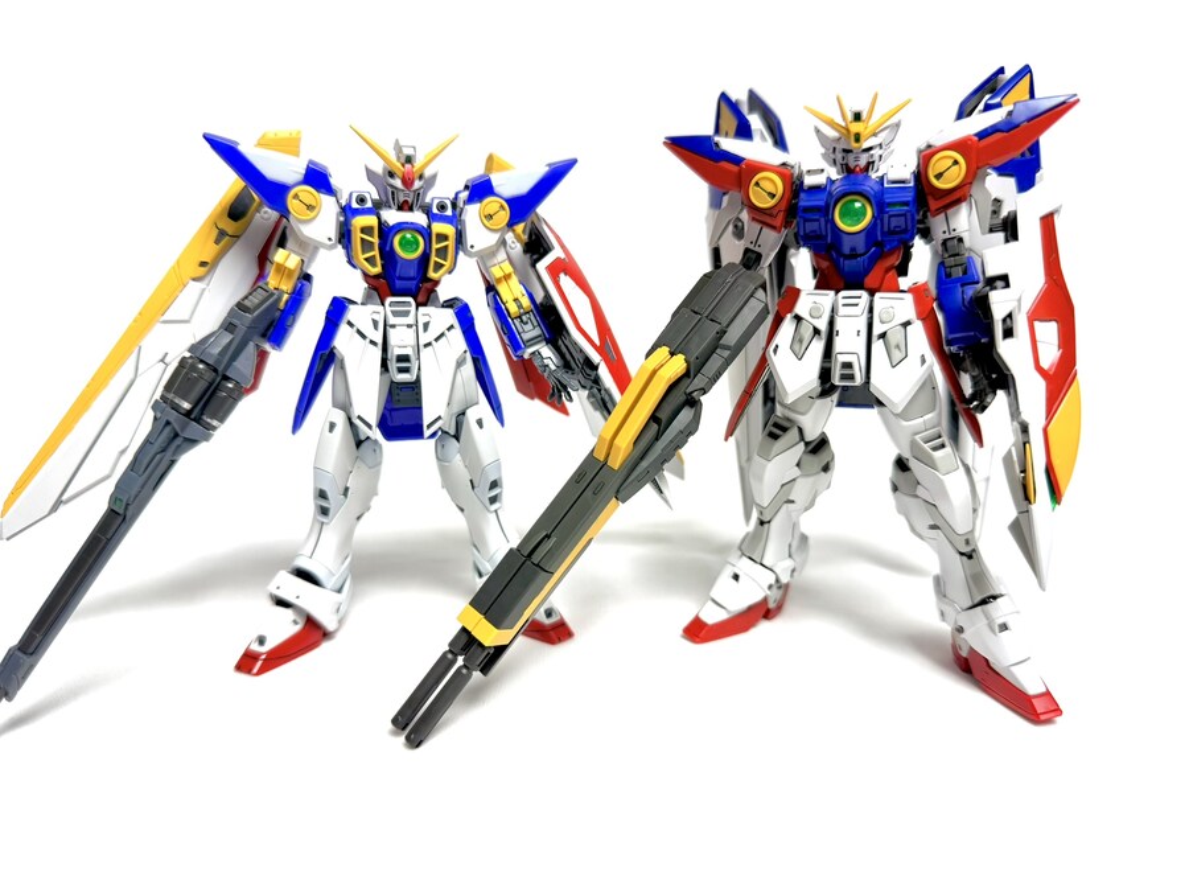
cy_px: 446
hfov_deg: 71.6
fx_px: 824
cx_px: 594
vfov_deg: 56.8
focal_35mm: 24
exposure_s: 1/121
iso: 64
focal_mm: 6.76
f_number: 1.78
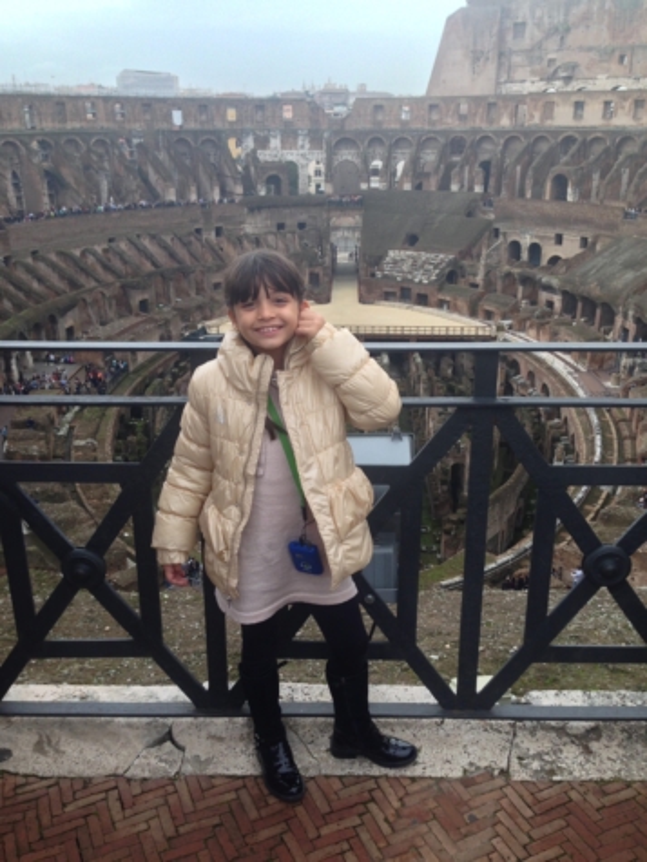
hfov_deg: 42.9
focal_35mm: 33
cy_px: 431
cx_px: 324
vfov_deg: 55.4
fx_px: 822
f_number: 2.4
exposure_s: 1/153
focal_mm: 4.12
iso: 50
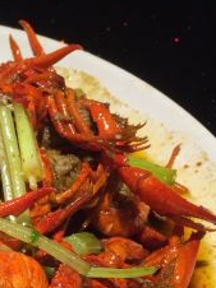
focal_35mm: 90
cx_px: -66
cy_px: 228
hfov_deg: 15.6
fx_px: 750
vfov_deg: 21.5
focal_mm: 4.15
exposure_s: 1/100
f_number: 2.2
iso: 50
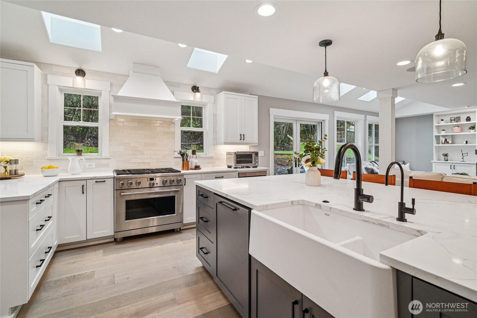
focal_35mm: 16
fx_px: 212
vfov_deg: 73.7
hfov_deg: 96.7
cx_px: 238
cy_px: 159
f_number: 8
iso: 1600
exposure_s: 1/50
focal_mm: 16
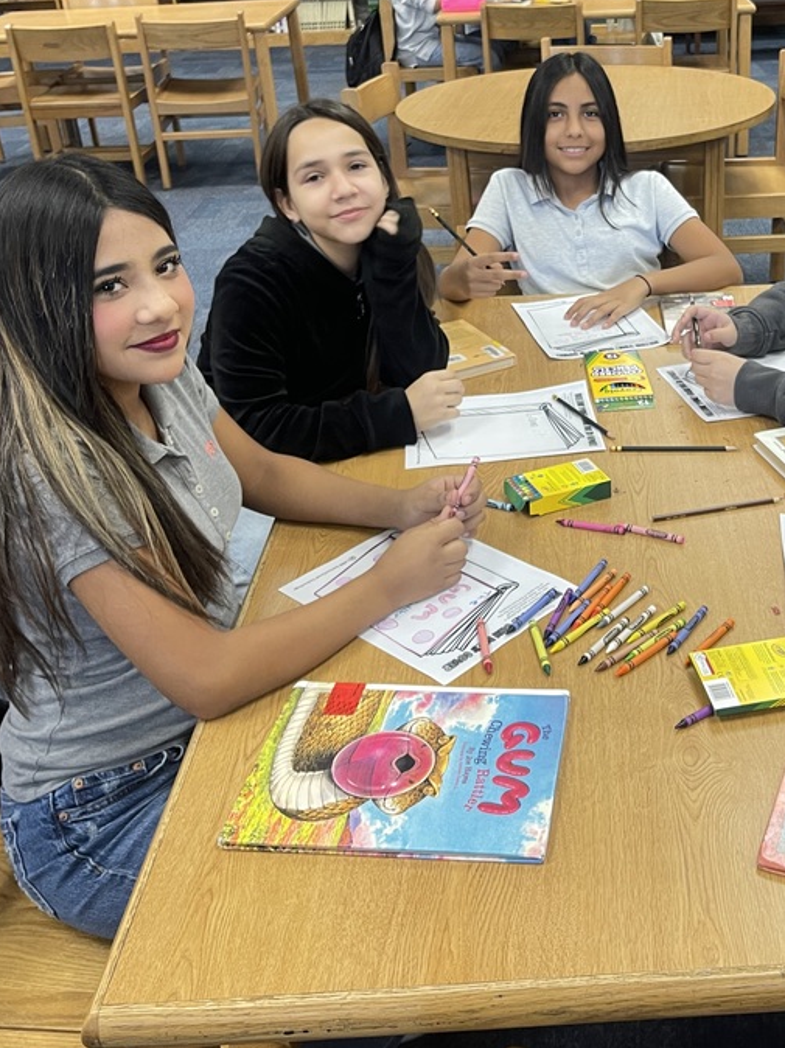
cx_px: 586
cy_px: 390
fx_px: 1150
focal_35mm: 38
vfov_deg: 48.5
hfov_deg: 36.8
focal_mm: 5.1
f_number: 1.6
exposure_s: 1/60
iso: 160
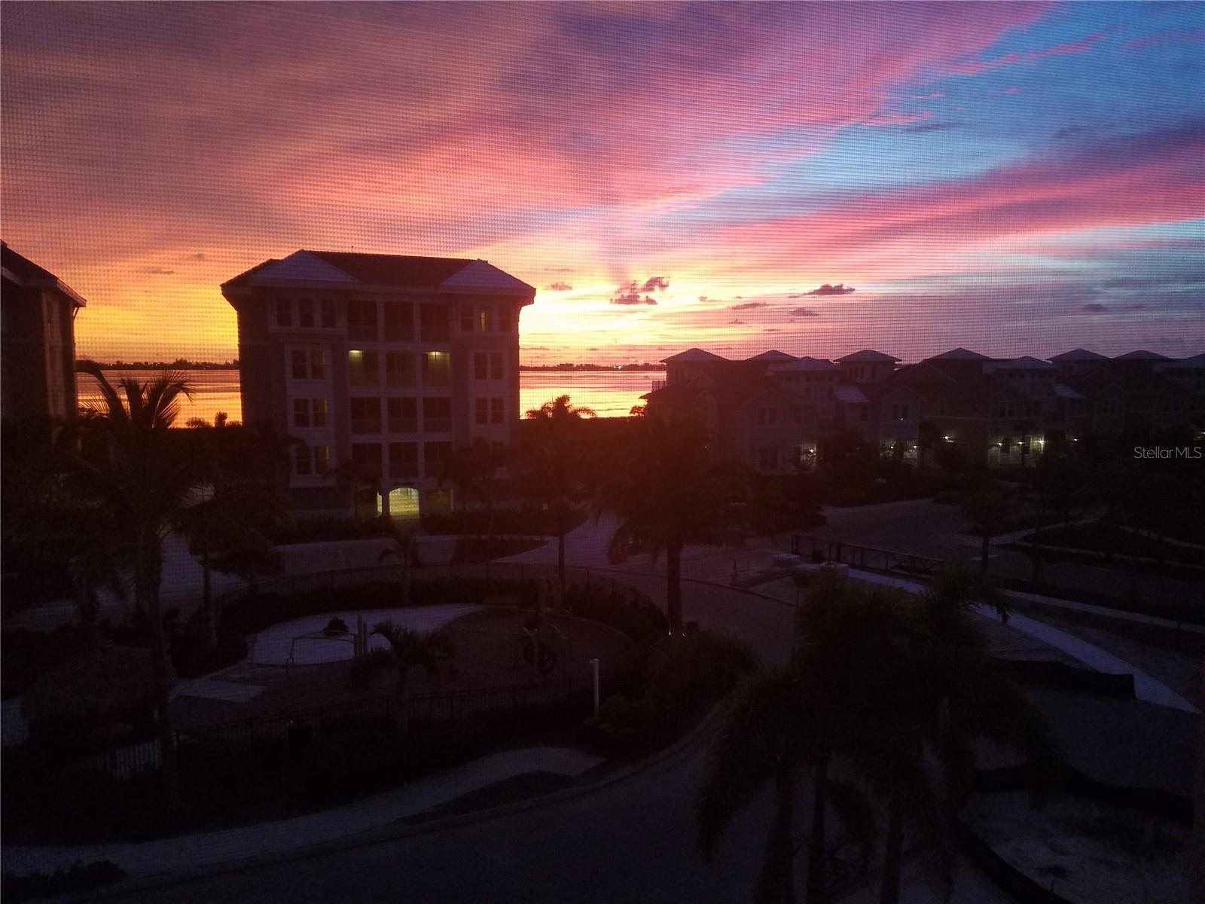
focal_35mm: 26
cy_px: 452
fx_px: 905
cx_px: 602
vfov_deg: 53.1
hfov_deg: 67.3
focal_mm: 4.2
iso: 160
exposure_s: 1/24
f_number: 1.7
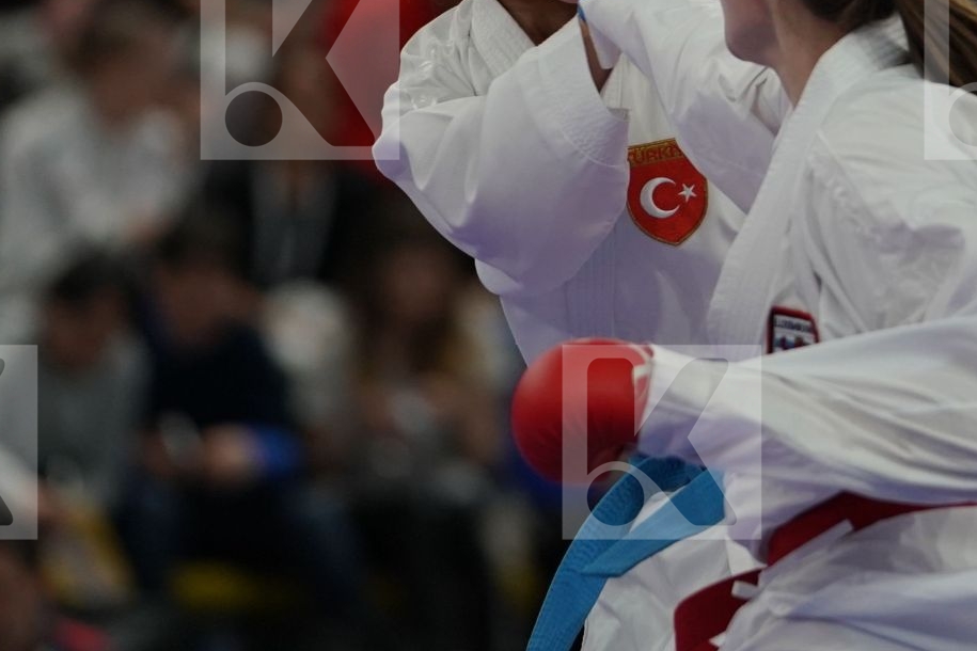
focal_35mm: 590
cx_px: 662
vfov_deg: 2.3
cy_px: 63
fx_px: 16011
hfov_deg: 3.5
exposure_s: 1/1000
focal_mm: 200
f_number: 2.8
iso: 1250
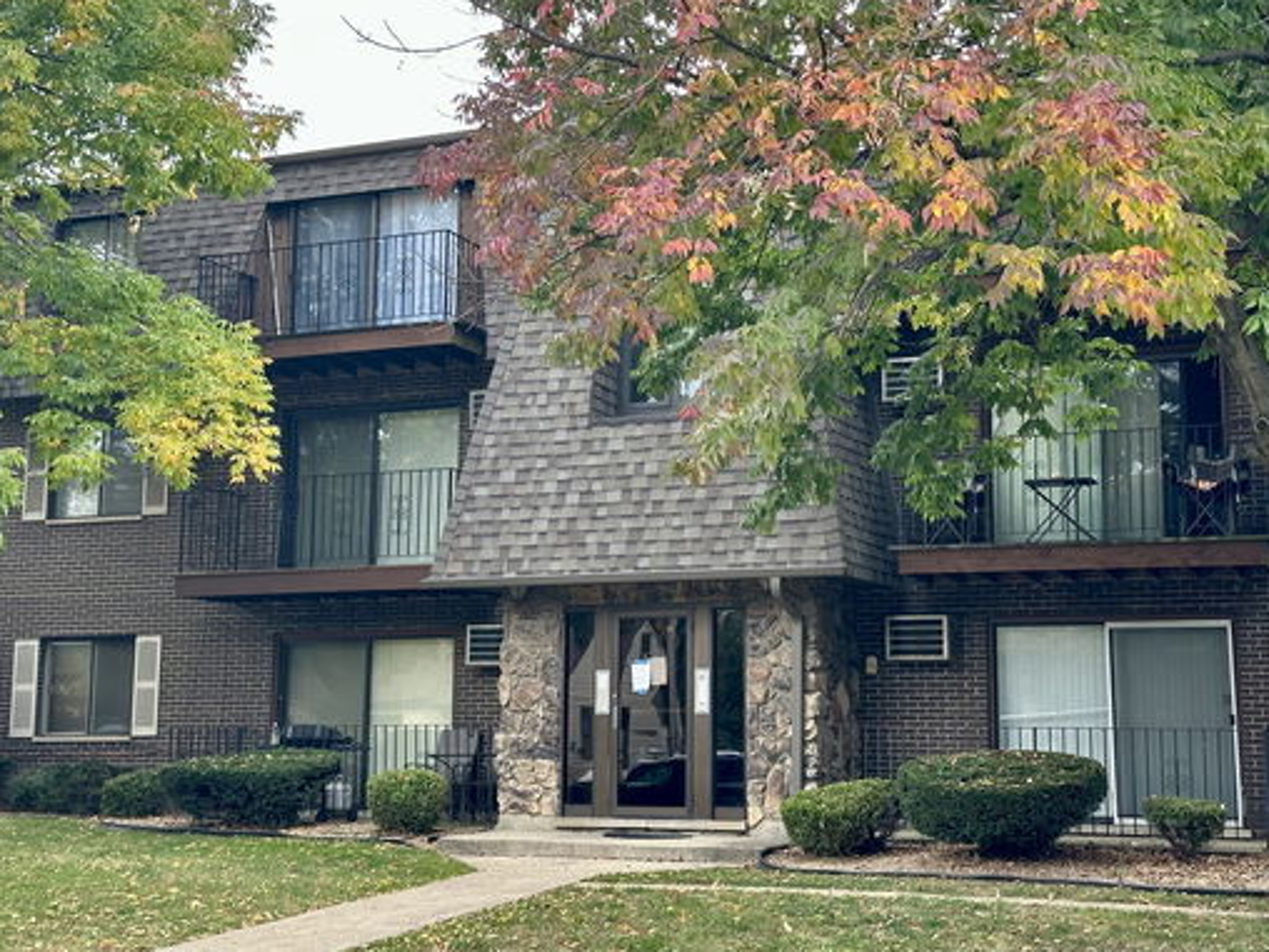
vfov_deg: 27.0
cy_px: 451
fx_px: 1980
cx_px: 672
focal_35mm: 54
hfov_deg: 35.5
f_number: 1.78
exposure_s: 1/222
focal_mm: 6.86
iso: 64
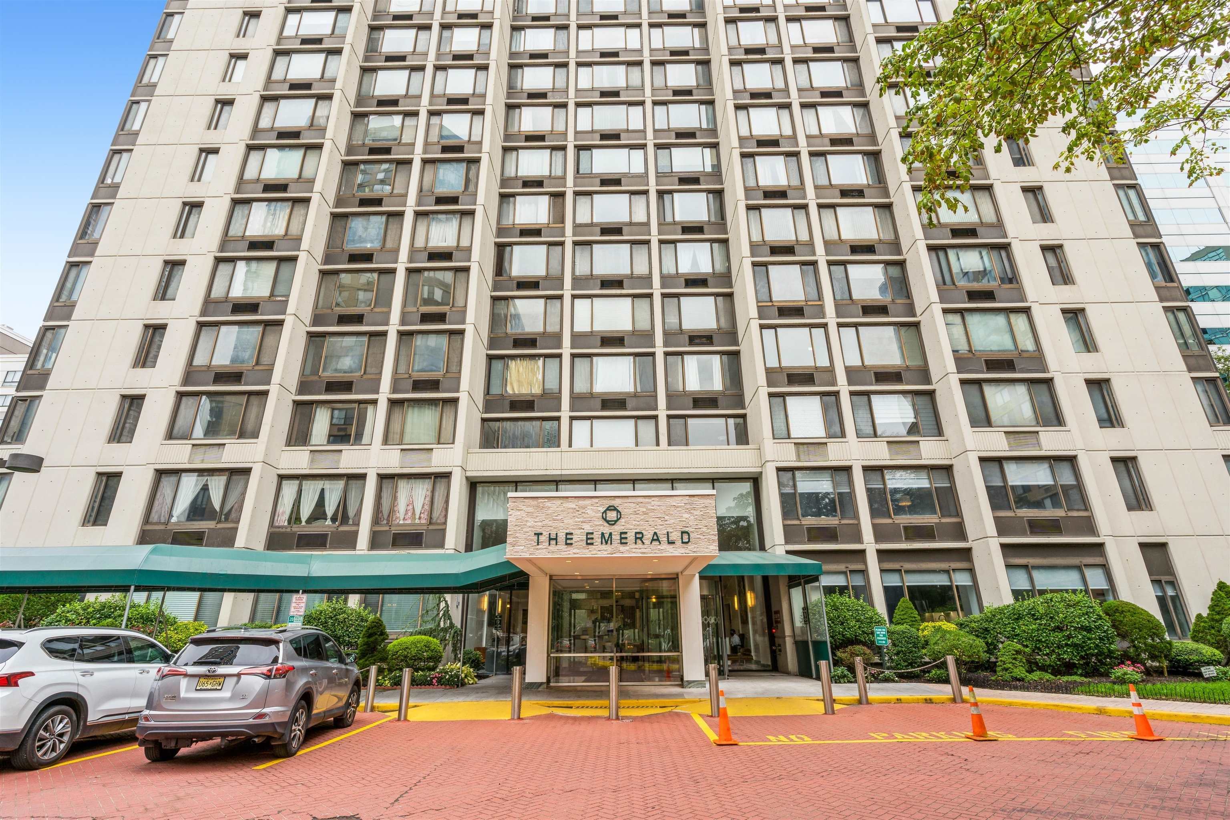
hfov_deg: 93.3
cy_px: 410
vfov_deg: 70.4
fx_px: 581
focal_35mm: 17
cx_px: 615
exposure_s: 1/15
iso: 100
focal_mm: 17
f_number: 11
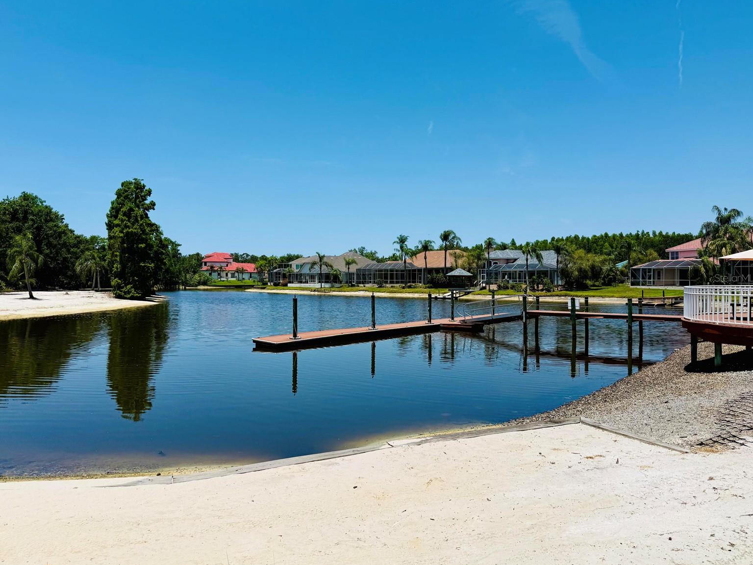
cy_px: 278
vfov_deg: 54.9
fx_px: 544
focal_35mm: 25
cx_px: 369
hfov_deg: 69.4
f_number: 1.78
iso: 80
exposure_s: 1/8130
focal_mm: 6.76
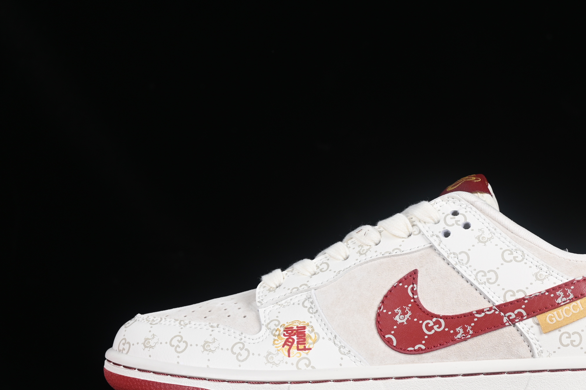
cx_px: 394
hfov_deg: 19.6
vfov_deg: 13.1
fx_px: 1692
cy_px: 256
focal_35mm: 104
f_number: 8
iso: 160
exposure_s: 1/80
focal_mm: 50
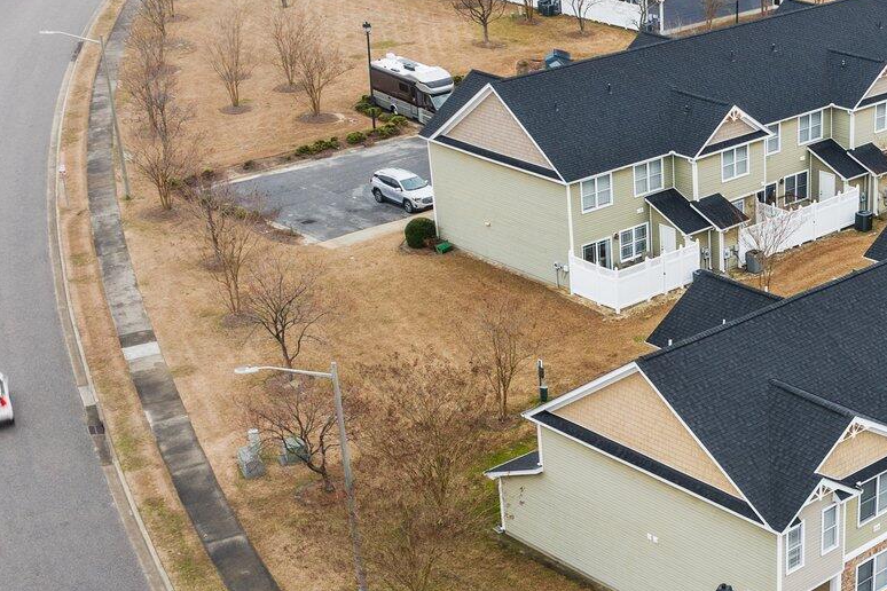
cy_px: 500
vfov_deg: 20.3
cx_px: 767
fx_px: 1626
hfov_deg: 29.5
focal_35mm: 66
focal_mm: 12.29
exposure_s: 1/25
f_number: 4
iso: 100
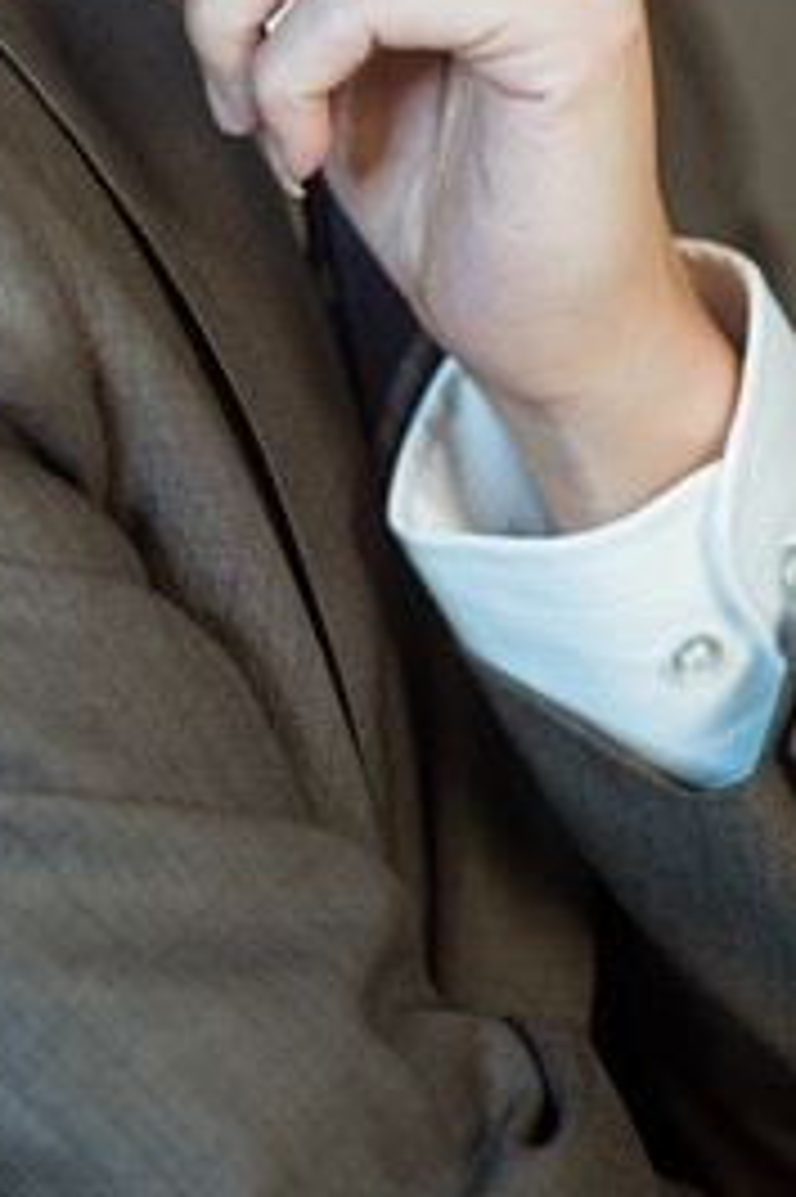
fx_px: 8501
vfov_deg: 8.0
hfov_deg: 5.4
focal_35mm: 256
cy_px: -135
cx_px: 124
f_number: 1.8
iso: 160
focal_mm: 85
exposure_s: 1/160
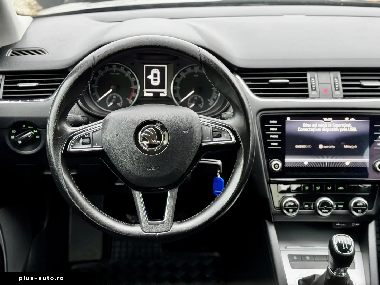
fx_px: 527
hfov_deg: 39.7
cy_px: 142
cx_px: 190
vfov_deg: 30.3
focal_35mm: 48
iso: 250
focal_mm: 6.76
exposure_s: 1/47
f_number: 1.78
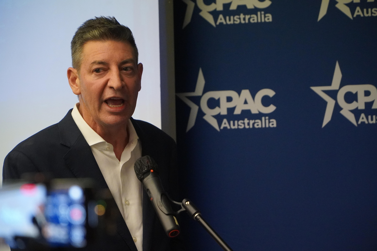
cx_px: 188
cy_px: 126
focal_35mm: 158
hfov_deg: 13.0
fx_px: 1649
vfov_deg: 8.7
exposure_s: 1/200
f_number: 4
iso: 5000
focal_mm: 105
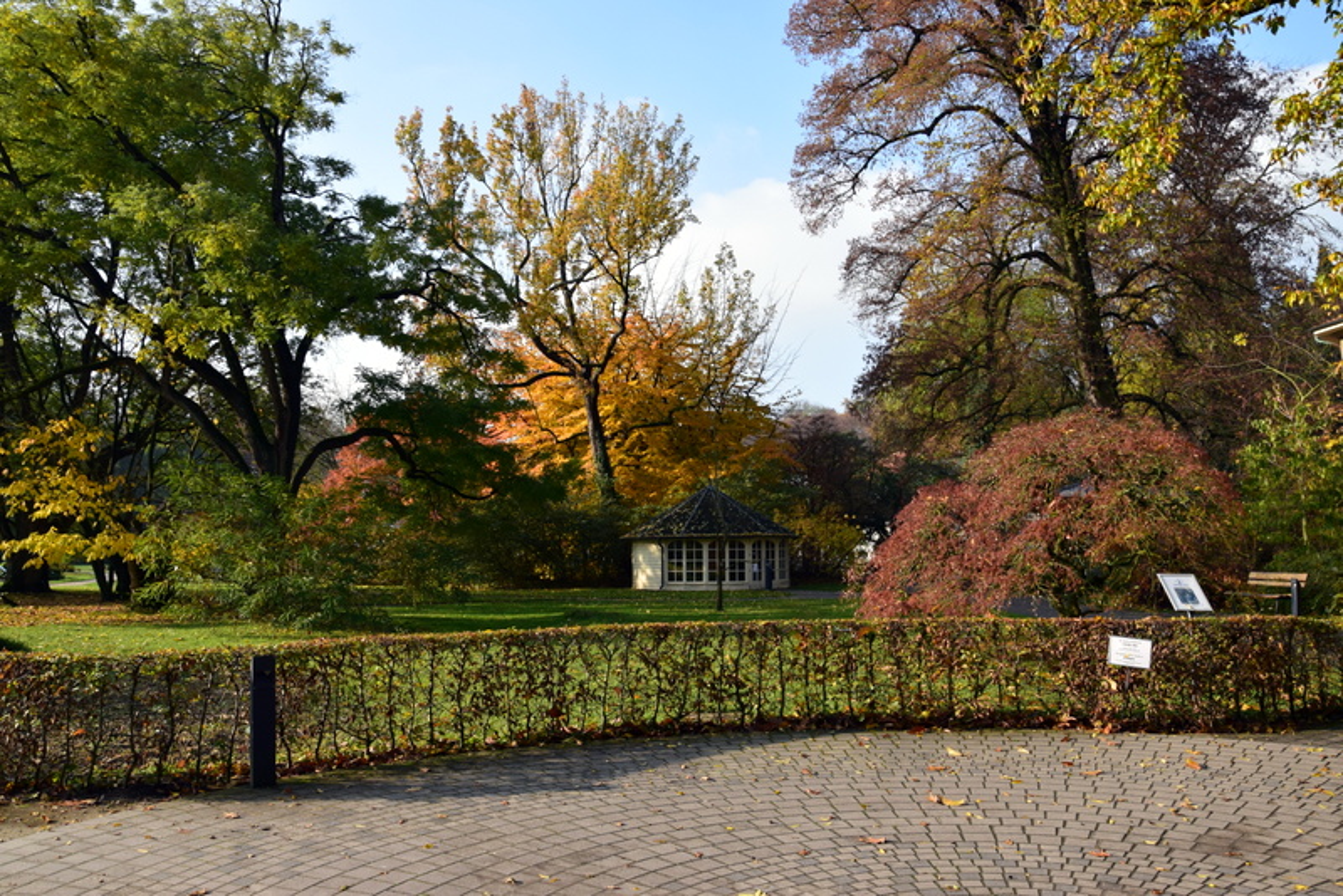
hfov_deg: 67.4
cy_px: 448
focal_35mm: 27
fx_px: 1008
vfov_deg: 48.0
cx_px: 672
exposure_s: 1/250
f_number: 10
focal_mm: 18
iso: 400
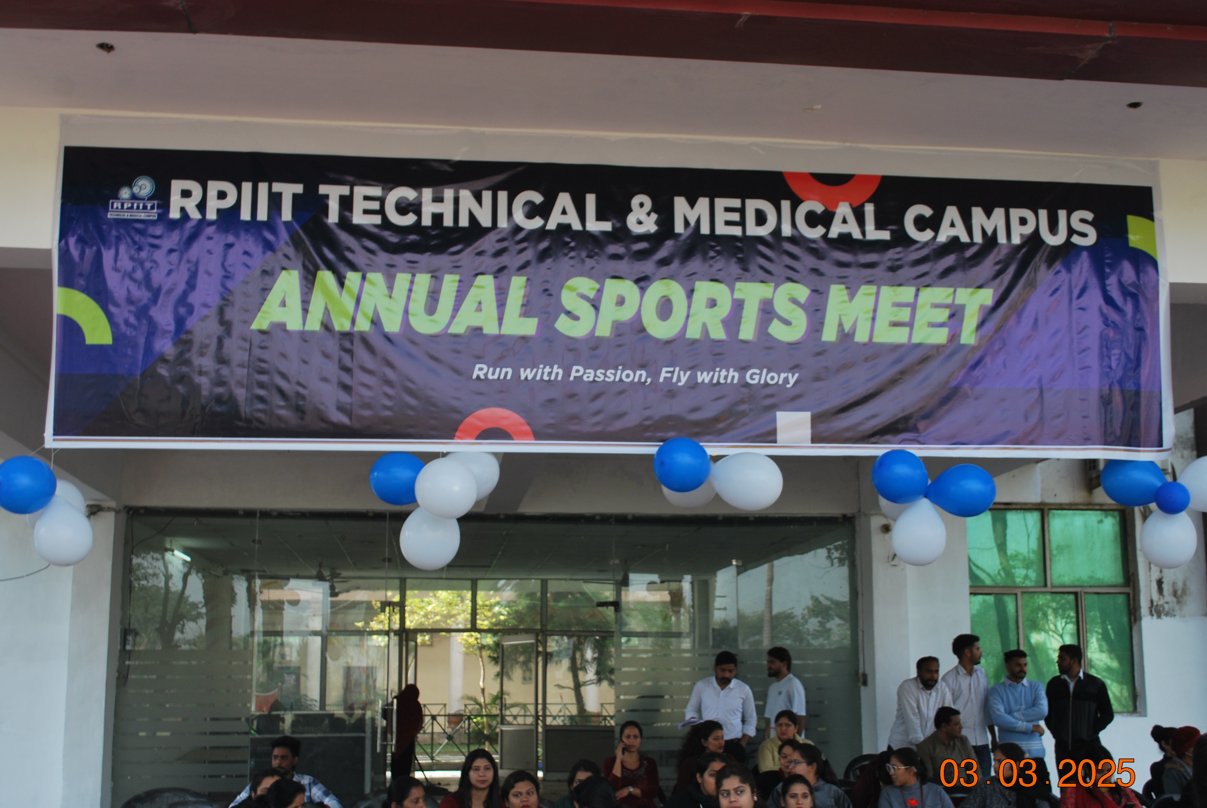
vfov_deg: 32.7
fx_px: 1376
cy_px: 413
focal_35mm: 41
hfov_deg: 47.3
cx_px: 622
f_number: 5.6
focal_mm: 26
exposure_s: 1/125
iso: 180
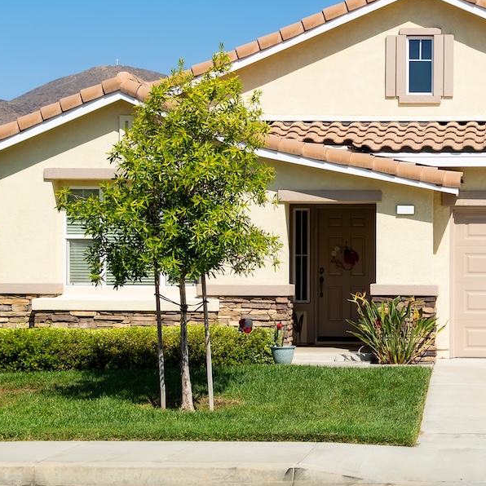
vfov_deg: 19.3
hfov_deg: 19.1
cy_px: 167
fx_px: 1427
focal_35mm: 90
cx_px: 414
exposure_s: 1/750
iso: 100
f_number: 5.6
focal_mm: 35
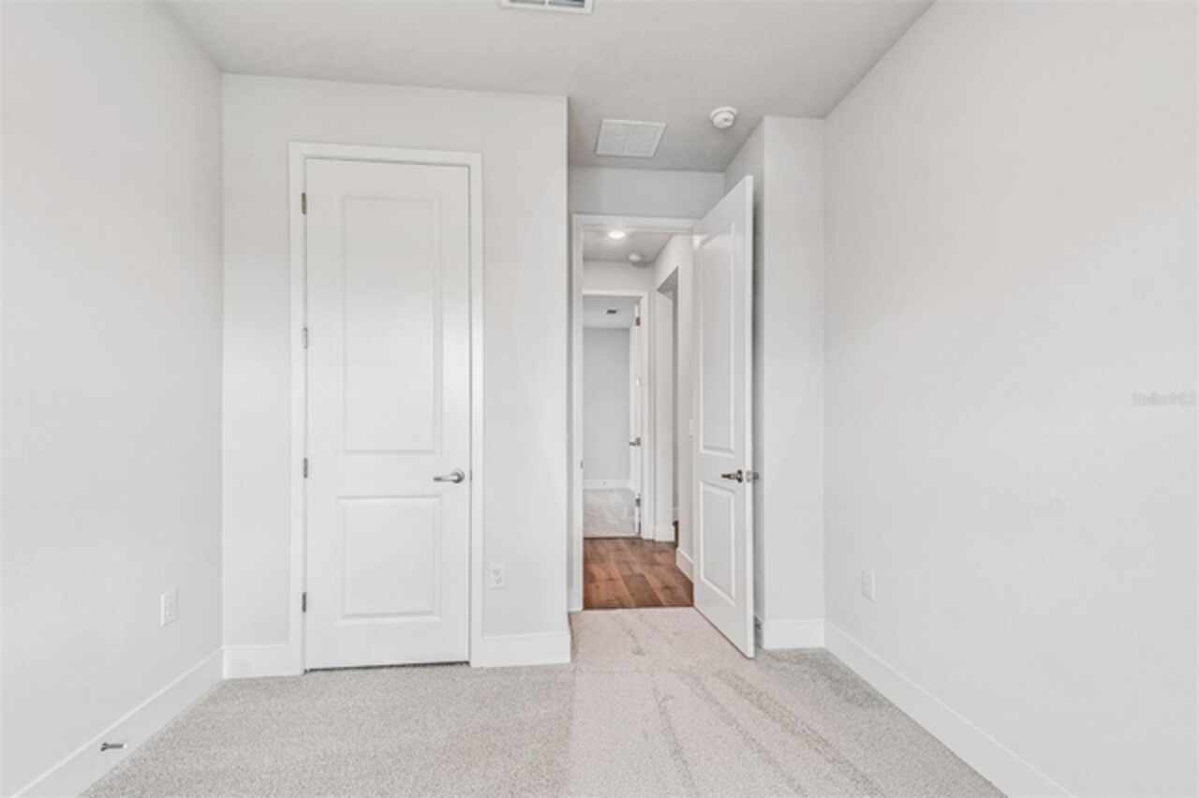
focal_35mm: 15
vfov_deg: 77.3
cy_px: 399
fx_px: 499
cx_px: 600
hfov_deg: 100.4
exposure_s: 1/20
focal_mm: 10
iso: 100
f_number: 7.1
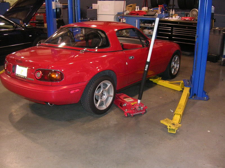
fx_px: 247
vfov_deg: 37.7
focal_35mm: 38
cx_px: 112
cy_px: 84
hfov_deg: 49.0
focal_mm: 5.8
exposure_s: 1/60.1
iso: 181
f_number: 2.8
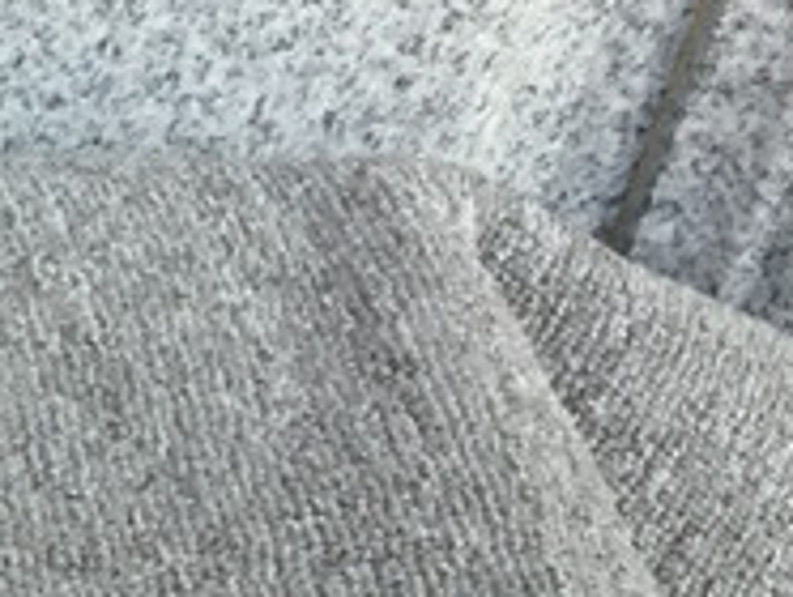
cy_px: 1362
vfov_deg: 9.1
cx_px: -716
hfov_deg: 11.9
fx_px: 3441
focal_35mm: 150
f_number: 2.4
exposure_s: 1/218
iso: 25
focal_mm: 3.3
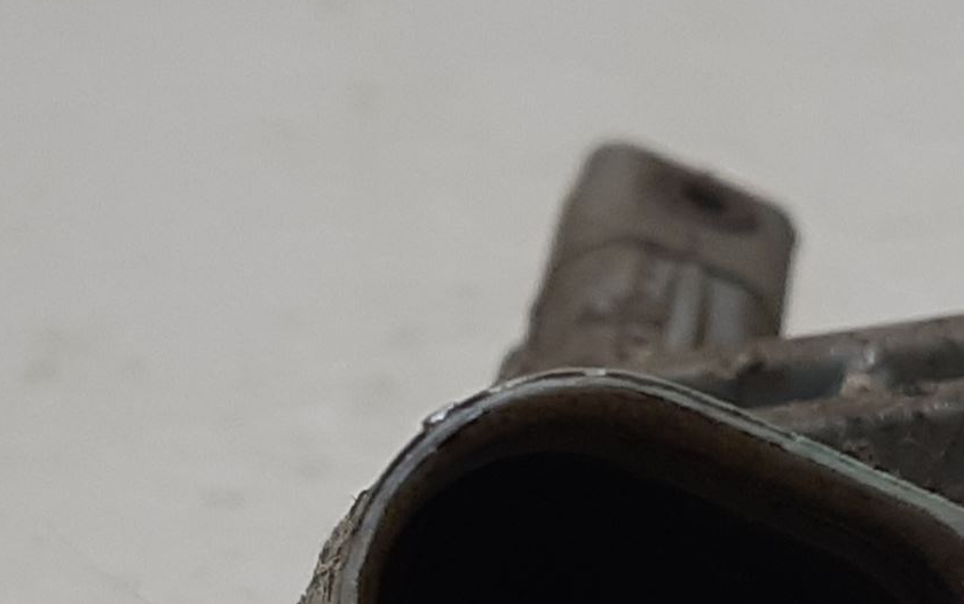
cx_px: 812
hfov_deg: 29.7
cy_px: 737
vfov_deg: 18.4
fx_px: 1761
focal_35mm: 67
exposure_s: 1/50
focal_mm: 3.93
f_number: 1.7
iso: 50
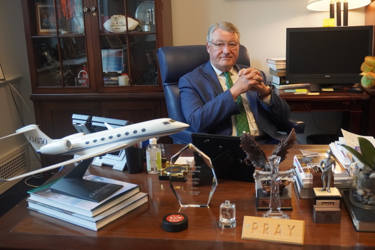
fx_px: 453
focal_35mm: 44
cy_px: 125
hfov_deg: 45.0
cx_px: 188
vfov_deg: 30.8
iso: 3200
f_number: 4.5
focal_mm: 29
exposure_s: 1/160
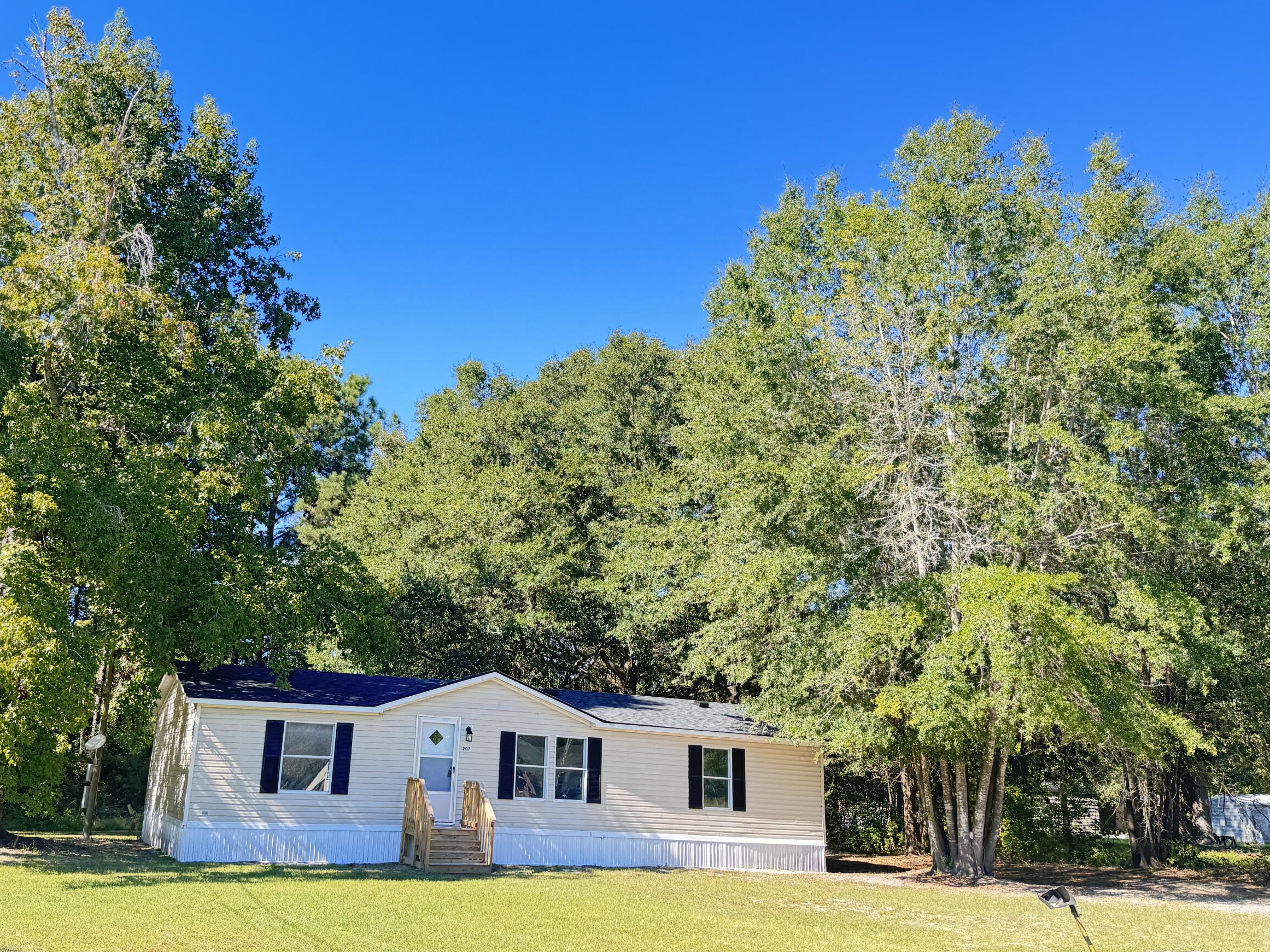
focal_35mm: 31
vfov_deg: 45.4
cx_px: 529
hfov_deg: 58.0
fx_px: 1137
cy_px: 464
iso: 80
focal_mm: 6.76
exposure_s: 1/397
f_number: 1.78
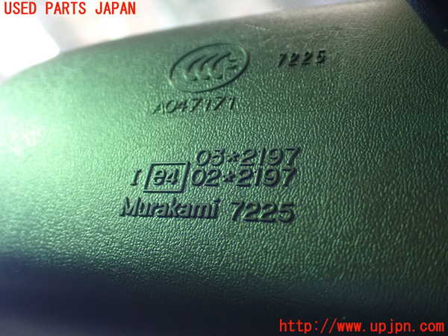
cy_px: 168
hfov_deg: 40.4
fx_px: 608
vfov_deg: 30.9
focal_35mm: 47
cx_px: 224
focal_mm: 8.4
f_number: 3.1
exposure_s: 1/30
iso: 1600
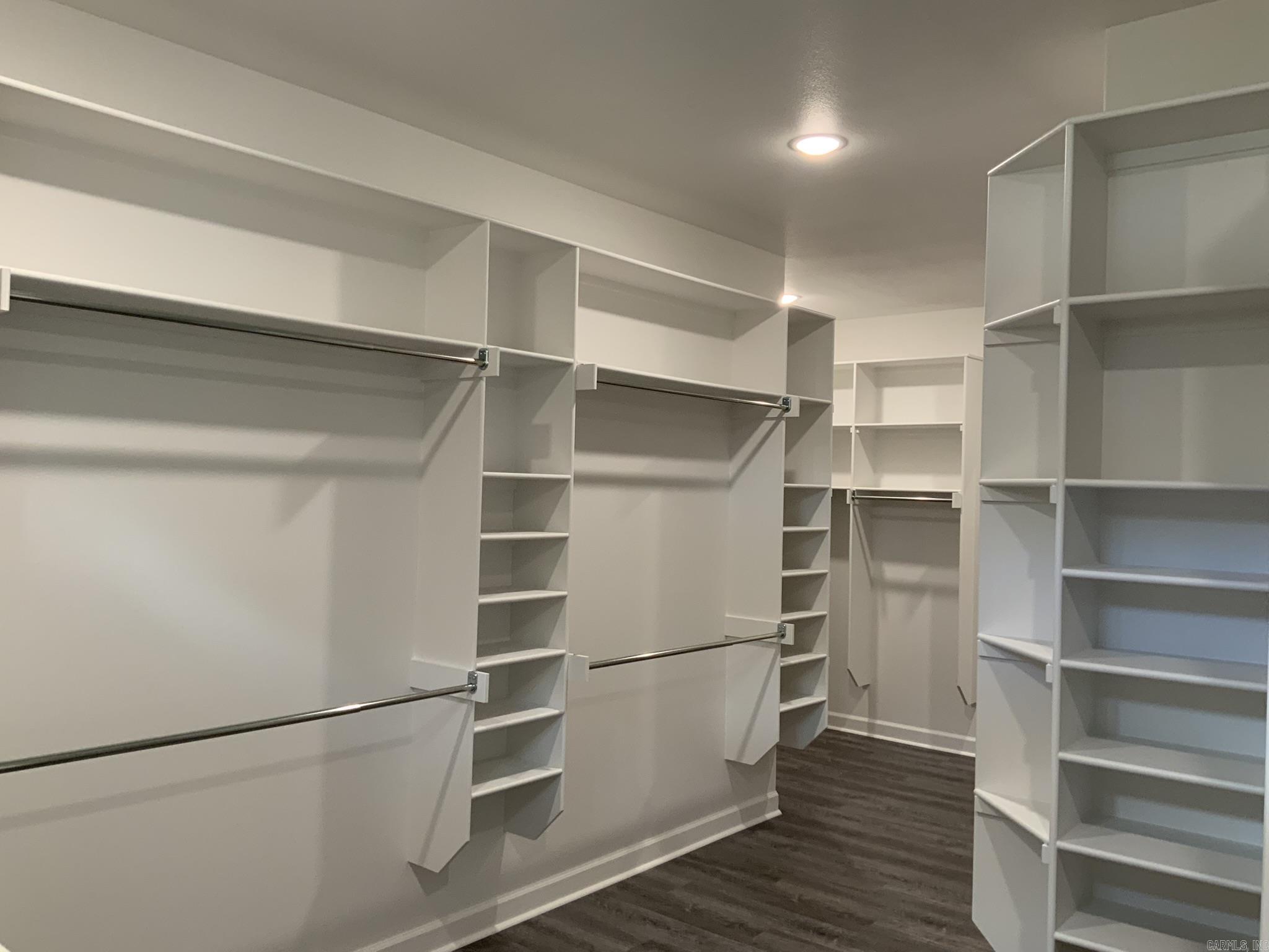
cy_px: 476
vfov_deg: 48.2
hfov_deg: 61.7
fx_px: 1063
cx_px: 634
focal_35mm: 29
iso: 80
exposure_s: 1/60
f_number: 1.8
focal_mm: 3
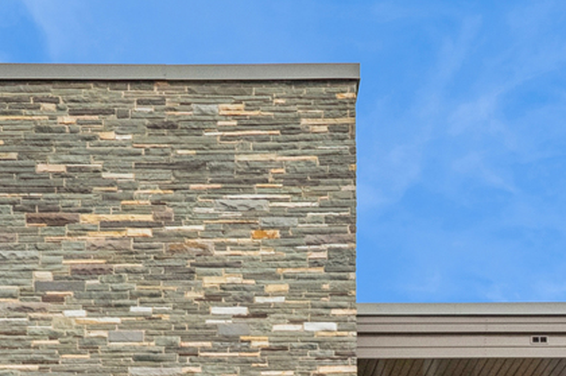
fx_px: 911
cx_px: 175
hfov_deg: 34.1
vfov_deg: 19.8
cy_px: 584
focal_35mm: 58
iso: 400
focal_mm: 10
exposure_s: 1/800
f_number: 8
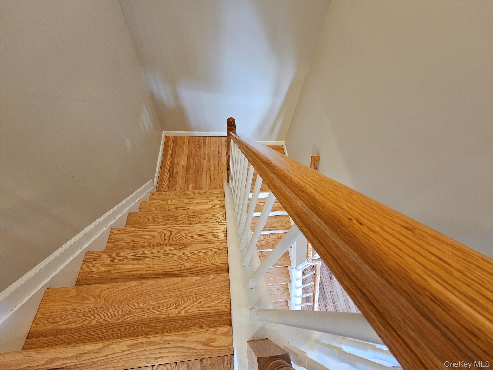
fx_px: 185
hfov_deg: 106.2
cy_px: 185
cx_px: 246
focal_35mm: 13
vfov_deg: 89.9
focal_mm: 2.2
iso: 320
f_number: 2.2
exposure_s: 1/40
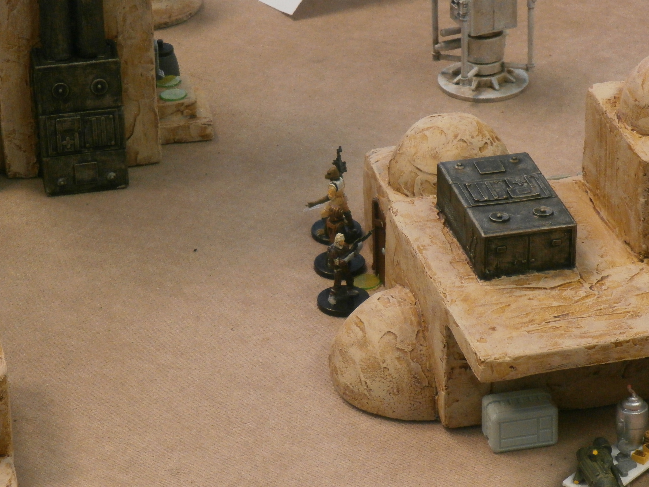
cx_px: 325
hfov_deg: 14.4
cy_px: 233
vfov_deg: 10.8
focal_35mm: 137
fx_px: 2569
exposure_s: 1/40
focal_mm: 23.5
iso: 400
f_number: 6.5
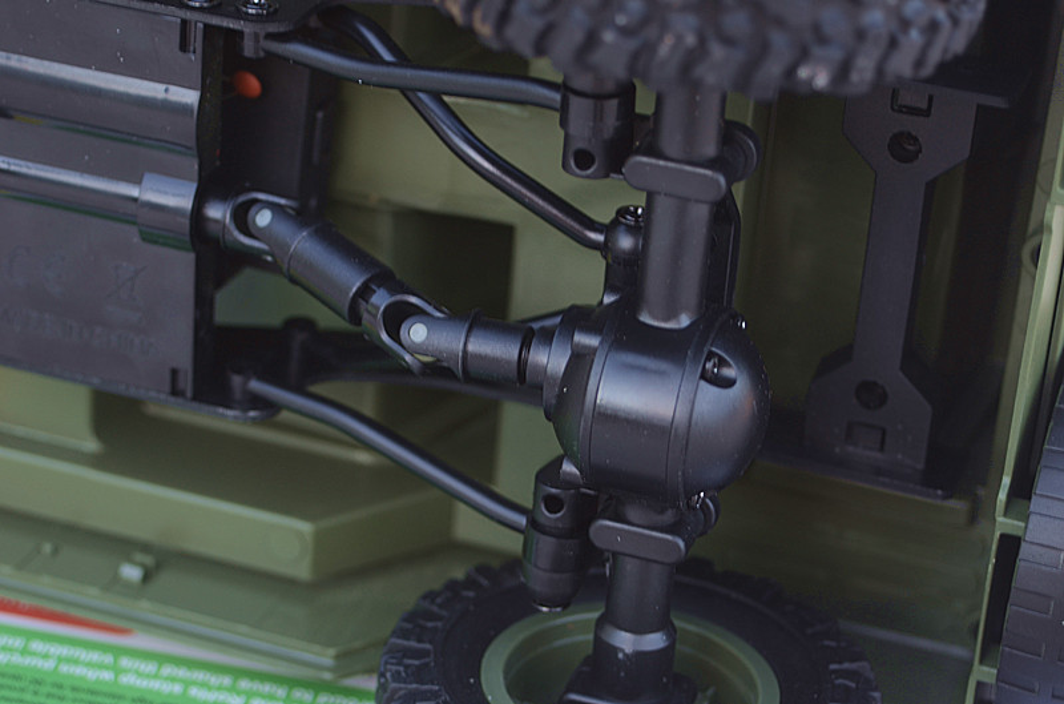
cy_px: 352
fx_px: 3538
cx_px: 532
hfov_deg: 17.1
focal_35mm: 120
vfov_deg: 11.4
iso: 100
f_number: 5.6
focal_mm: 80
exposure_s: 1/25
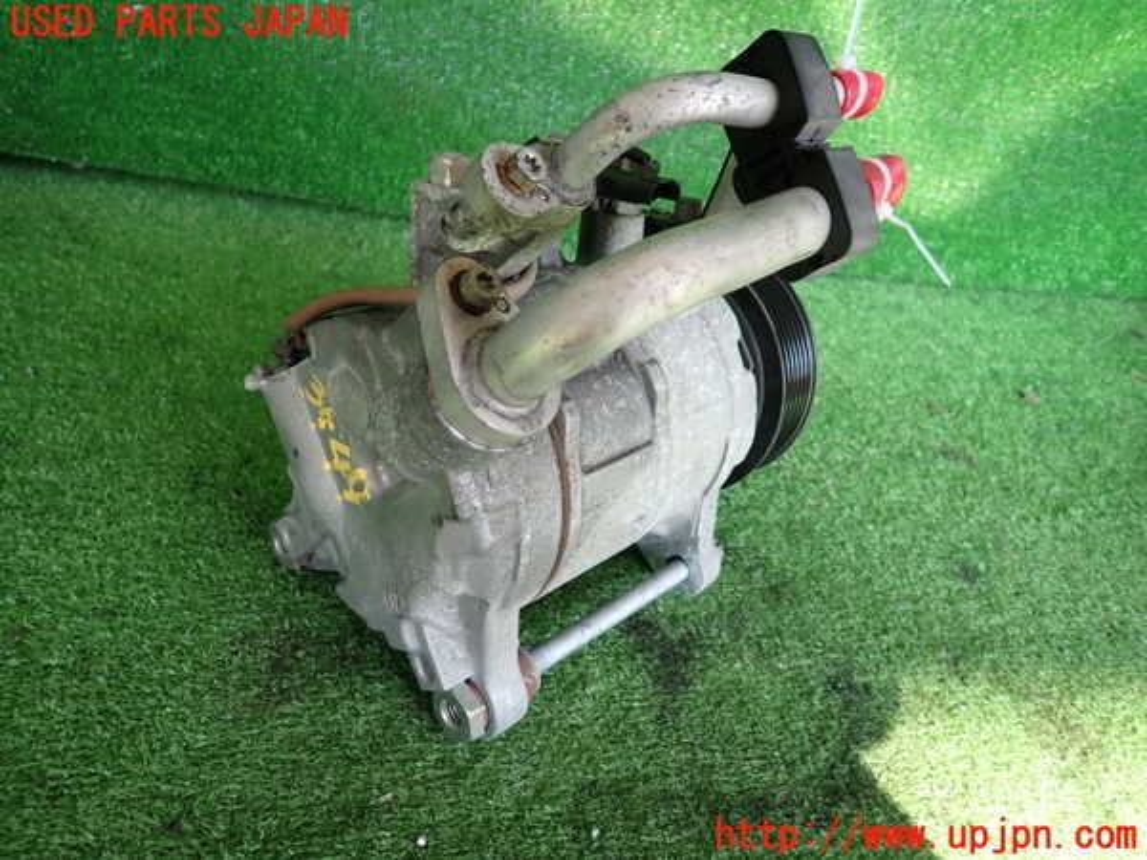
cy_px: 430
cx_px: 574
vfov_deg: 54.9
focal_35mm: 25
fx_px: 828
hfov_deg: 69.4
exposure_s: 1/125
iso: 160
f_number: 2
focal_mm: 4.5
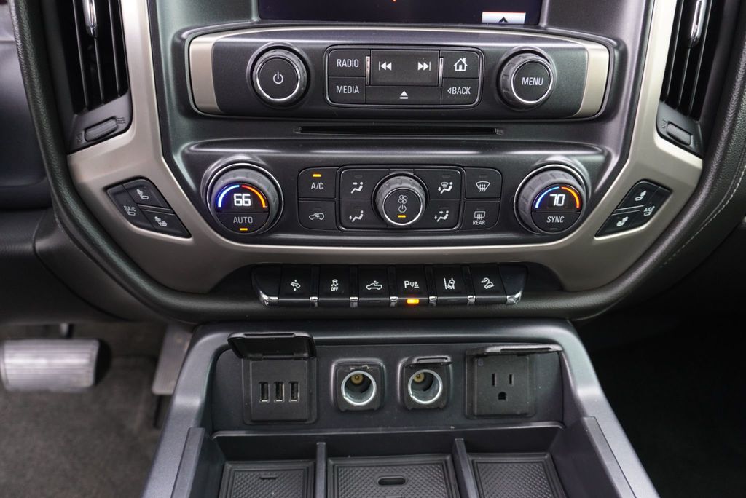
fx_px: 560
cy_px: 249
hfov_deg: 67.4
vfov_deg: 48.0
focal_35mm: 27
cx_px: 373
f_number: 4
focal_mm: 18
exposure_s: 1/60
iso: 1000
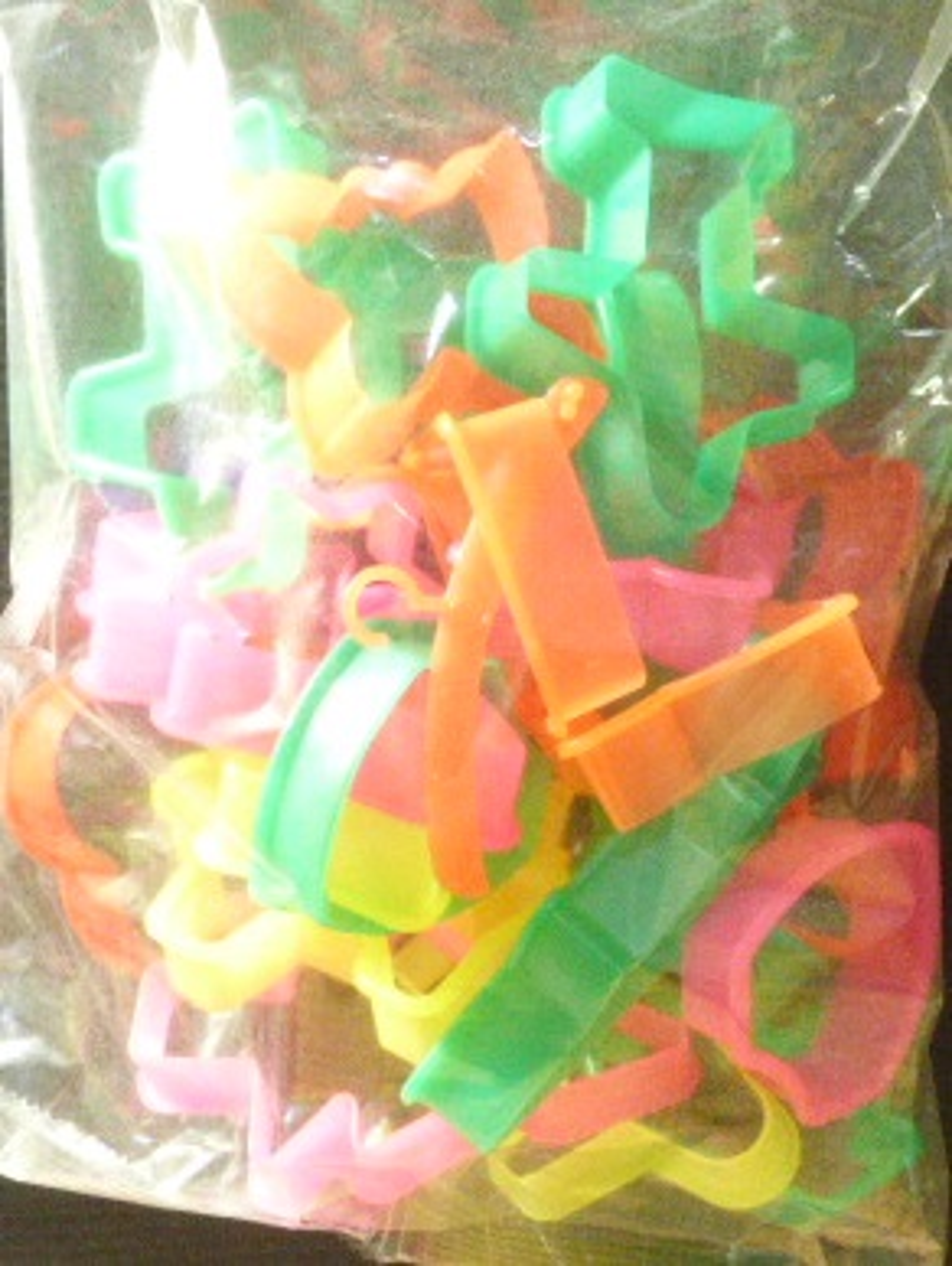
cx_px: 476
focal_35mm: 31
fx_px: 1134
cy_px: 633
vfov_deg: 58.3
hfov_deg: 45.5
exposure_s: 1/13
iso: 1600
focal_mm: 5.53
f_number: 8
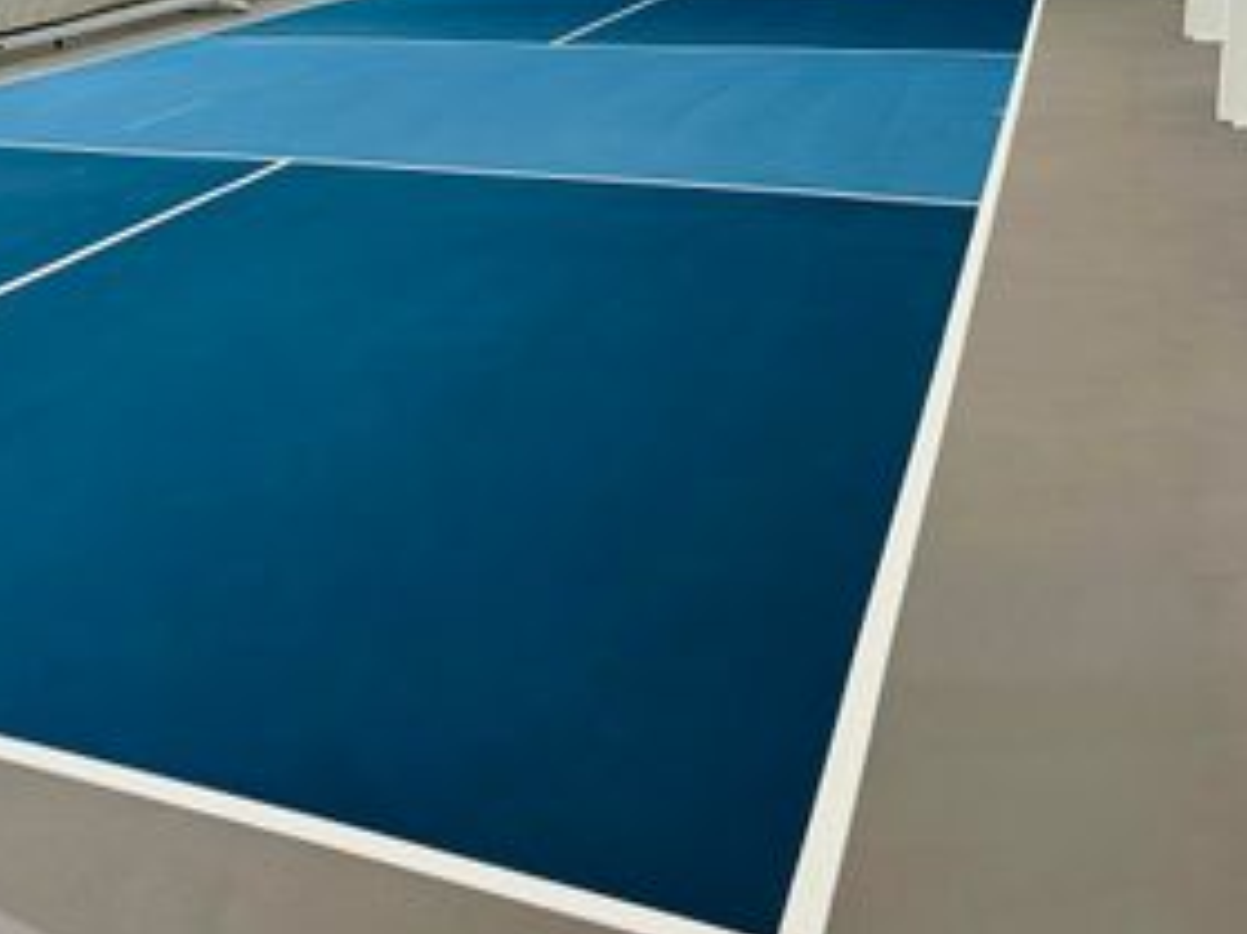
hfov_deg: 42.5
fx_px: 1548
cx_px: 308
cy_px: 136
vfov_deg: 32.3
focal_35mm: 43
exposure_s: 1/246
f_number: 1.78
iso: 80
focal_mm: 6.86
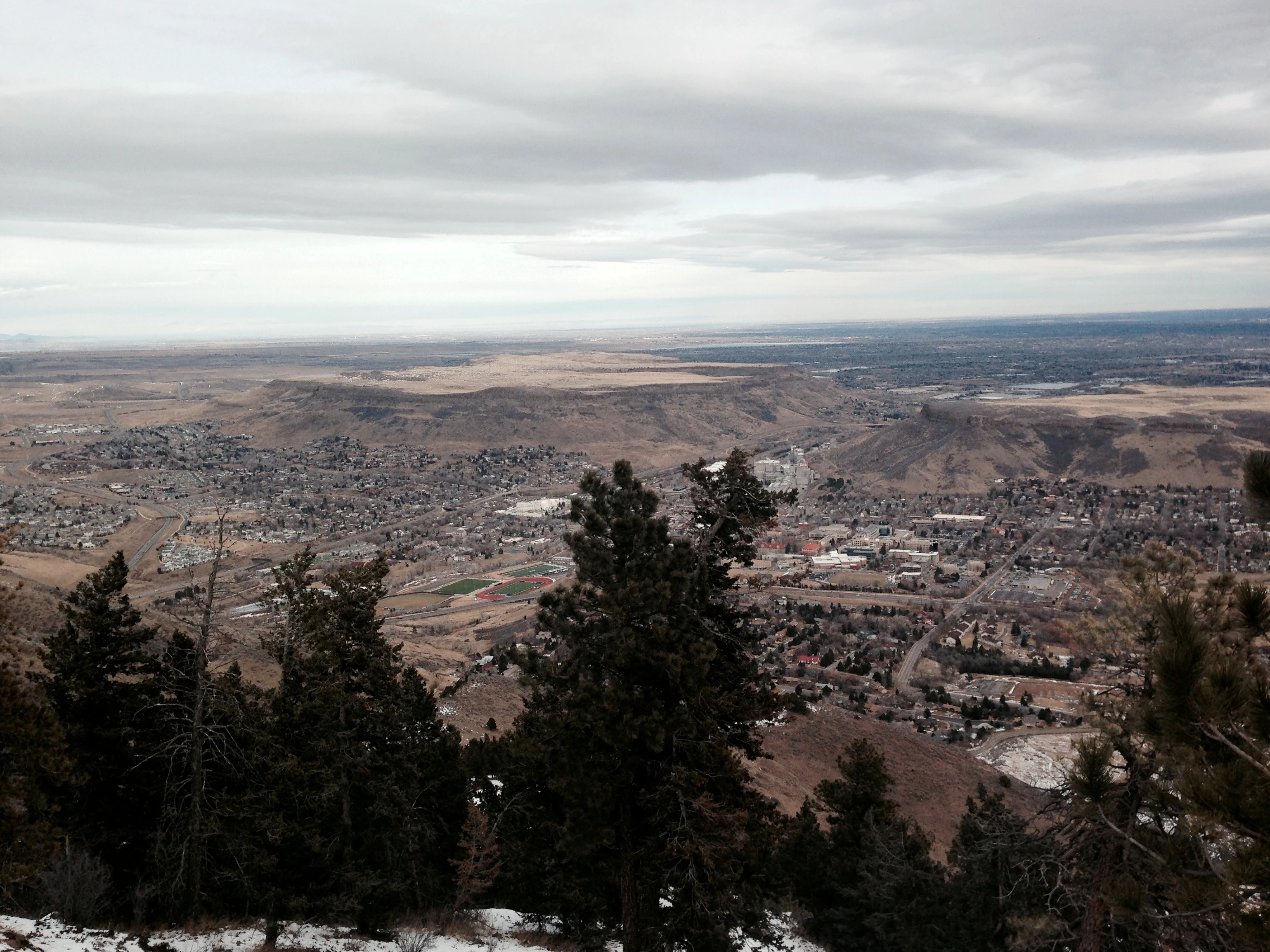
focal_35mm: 35
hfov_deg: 52.6
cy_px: 478
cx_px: 671
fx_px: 1284
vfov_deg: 40.7
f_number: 2.4
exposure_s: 1/1323
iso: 50
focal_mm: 4.12
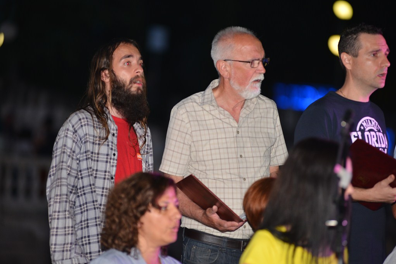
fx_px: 2211
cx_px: 198
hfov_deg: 10.2
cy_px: 132
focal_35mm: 201
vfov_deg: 6.8
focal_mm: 200
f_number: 3.2
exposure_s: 1/125
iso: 800
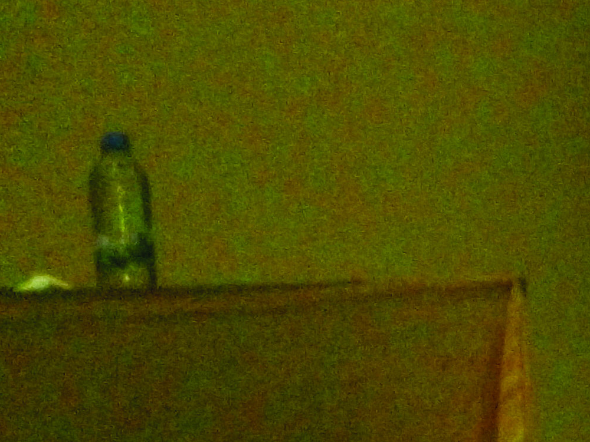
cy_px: 521
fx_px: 2062
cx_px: 1268
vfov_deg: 12.0
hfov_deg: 13.4
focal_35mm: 121
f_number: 3.1
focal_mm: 5
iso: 400
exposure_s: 1/60
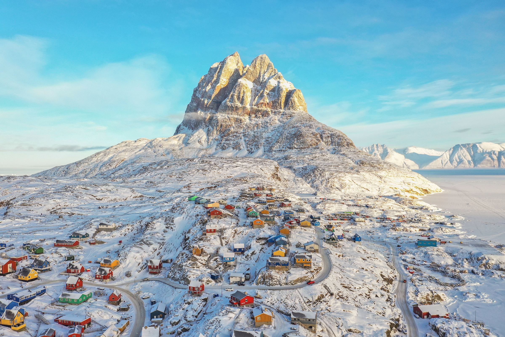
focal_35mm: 28
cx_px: 252
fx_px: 393
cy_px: 168
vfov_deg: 46.4
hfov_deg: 65.5
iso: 100
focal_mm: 10.26
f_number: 6.3
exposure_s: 1/100
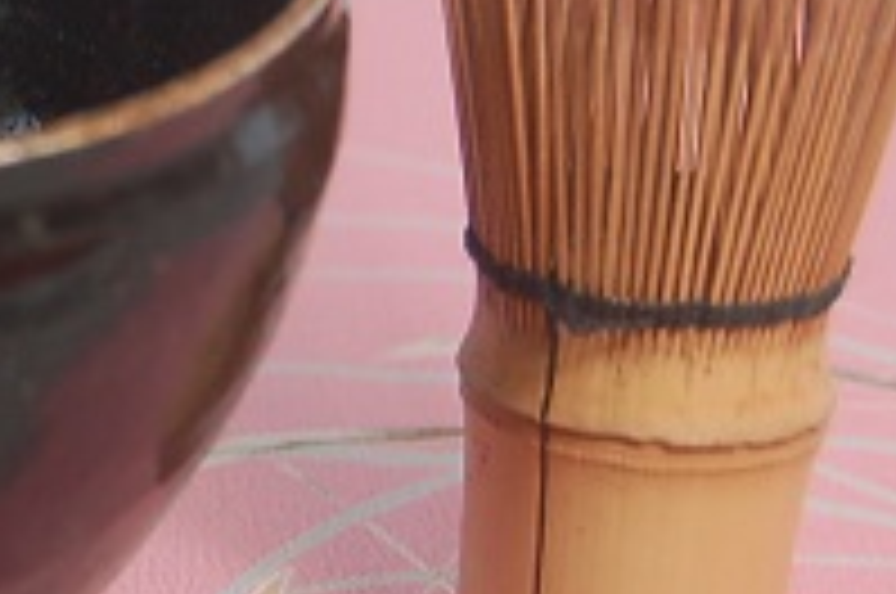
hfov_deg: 13.8
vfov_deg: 9.4
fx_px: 3603
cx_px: -153
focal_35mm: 145
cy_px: 187
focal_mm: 30
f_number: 4.2
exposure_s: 1/30
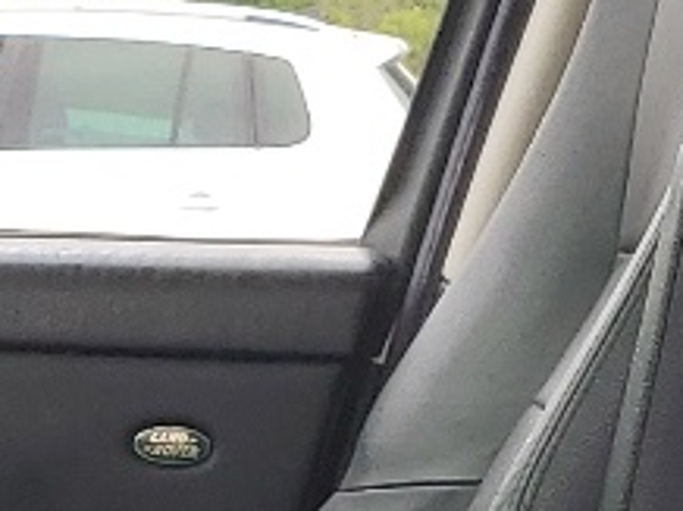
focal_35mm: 191
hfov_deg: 9.8
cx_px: -533
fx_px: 3764
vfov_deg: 7.4
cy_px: 1107
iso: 50
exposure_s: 1/222
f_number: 1.5
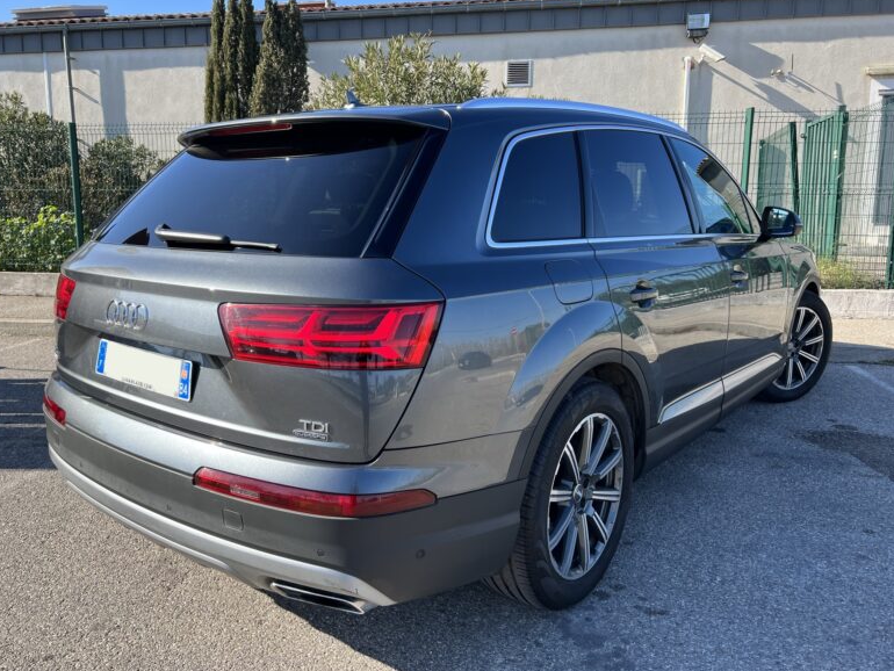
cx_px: 433
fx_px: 698
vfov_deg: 51.4
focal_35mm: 27
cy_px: 340
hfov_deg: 65.3
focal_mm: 5.7
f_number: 1.5
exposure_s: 1/1266
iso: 50
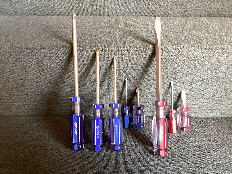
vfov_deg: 45.4
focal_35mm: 31
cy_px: 87
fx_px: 208
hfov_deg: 58.3
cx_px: 116
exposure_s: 1/50
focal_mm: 3.3
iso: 200
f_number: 2.4
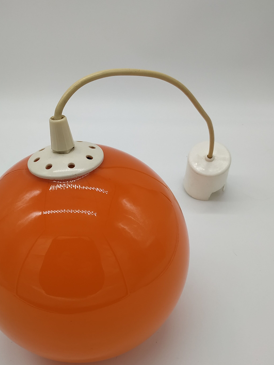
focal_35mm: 35
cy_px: 206
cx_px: 120
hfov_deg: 40.6
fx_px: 369
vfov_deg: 52.5
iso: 100
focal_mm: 3.94
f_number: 1.9
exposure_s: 1/468
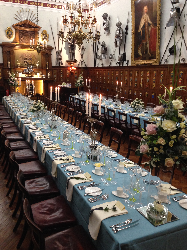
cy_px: 125
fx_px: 238
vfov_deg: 55.4
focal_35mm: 33
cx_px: 94
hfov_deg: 42.9
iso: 250
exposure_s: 1/20
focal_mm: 4.12
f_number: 2.4
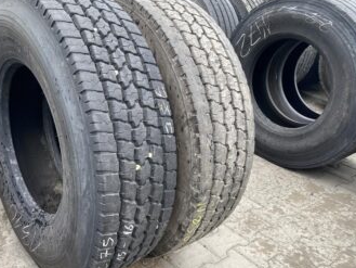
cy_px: 135
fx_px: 350
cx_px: 132
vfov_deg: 41.8
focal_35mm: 34
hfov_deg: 53.3
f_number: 1.8
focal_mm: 4.25
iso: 32
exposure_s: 1/193
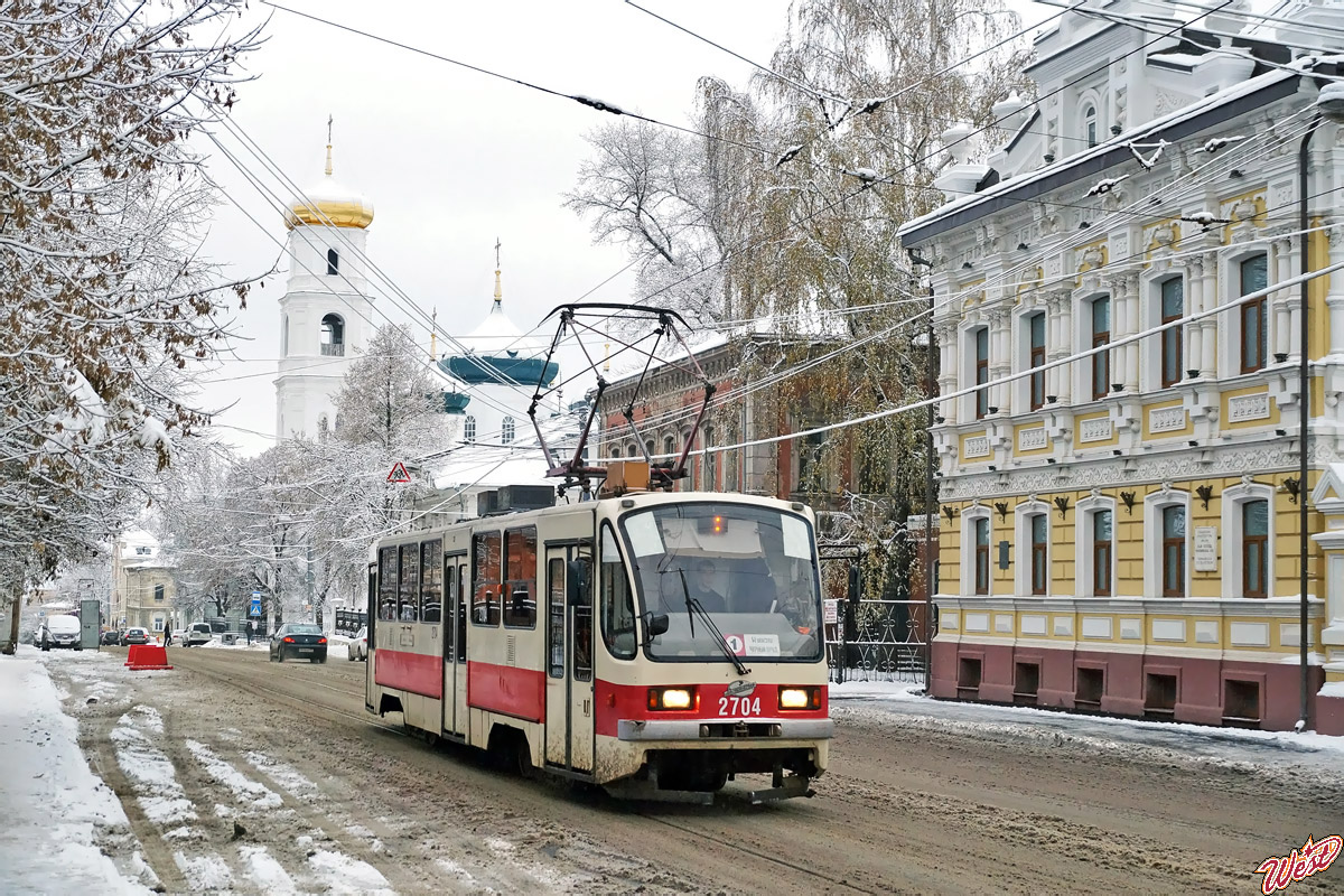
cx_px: 672
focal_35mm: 45
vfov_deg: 29.9
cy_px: 448
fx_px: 1680
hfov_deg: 43.6
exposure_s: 1/400
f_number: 4.5
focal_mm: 30
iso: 800
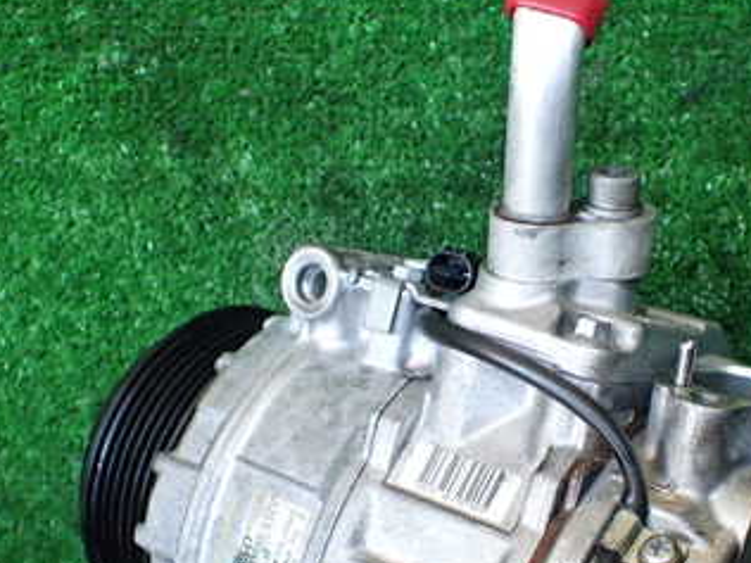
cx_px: 509
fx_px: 1237
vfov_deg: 25.5
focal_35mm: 57
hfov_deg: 33.4
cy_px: 390
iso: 400
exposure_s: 1/125
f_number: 2.3
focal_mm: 5.4
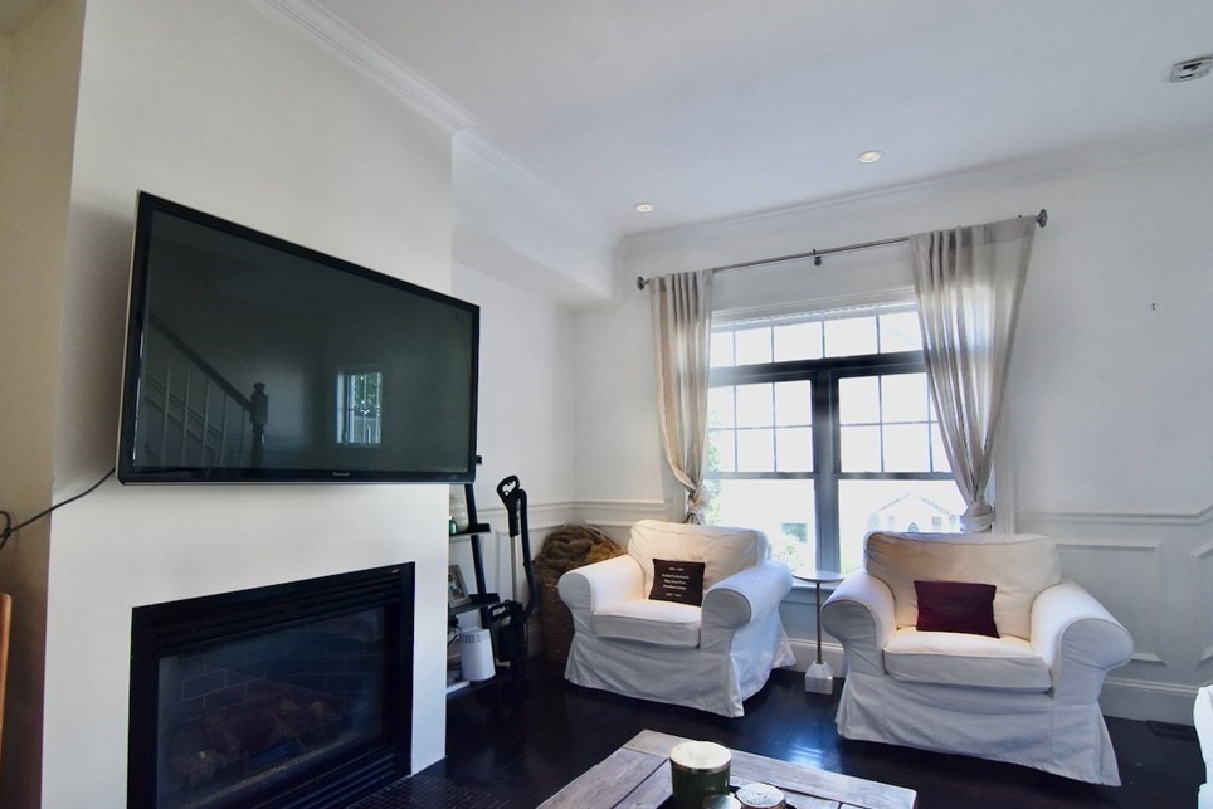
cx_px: 620
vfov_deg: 68.8
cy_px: 417
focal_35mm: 18
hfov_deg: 91.5
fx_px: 591
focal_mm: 11
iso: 800
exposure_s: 1/160
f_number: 6.3
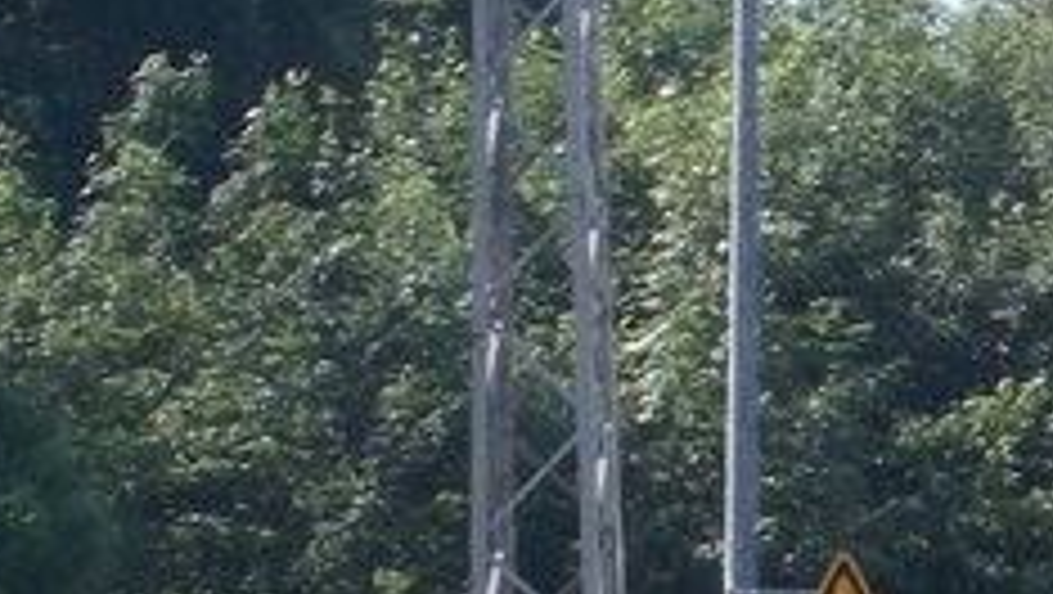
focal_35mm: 480
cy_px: 1044
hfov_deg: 4.5
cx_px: 1692
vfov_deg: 2.5
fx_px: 13411
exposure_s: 1/200
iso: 80
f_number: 6.3
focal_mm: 15.4
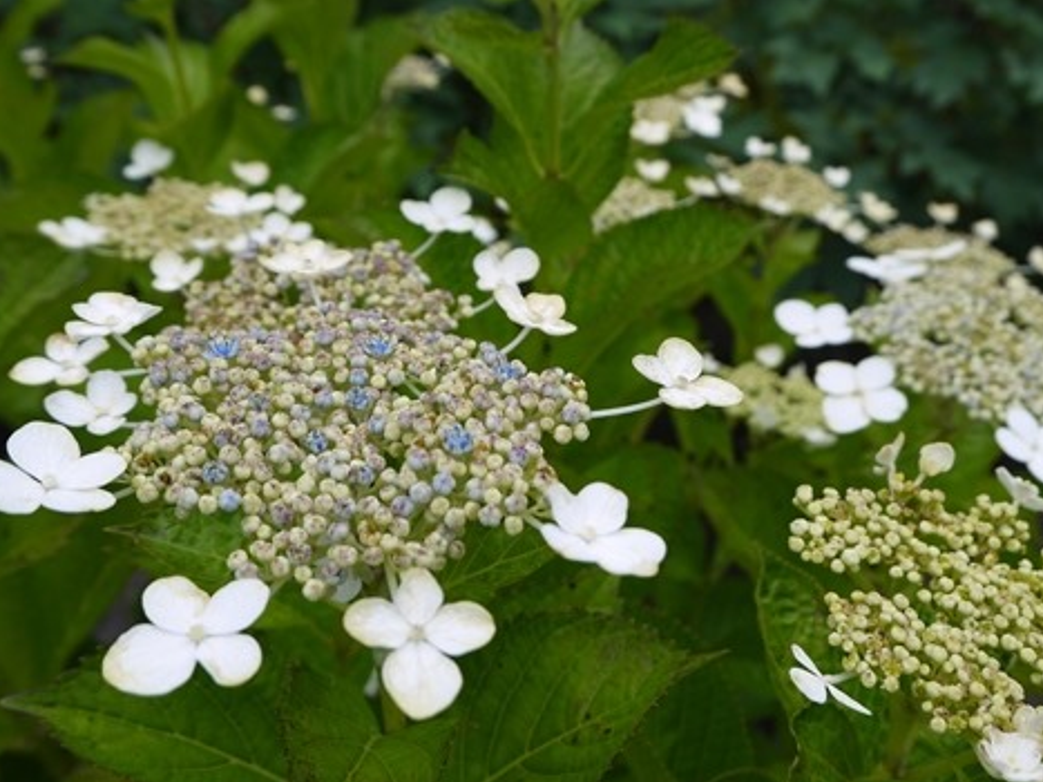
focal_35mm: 36
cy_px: 320
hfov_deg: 51.4
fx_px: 1084
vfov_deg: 39.5
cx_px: 516
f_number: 5
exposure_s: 1/200
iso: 160
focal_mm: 14
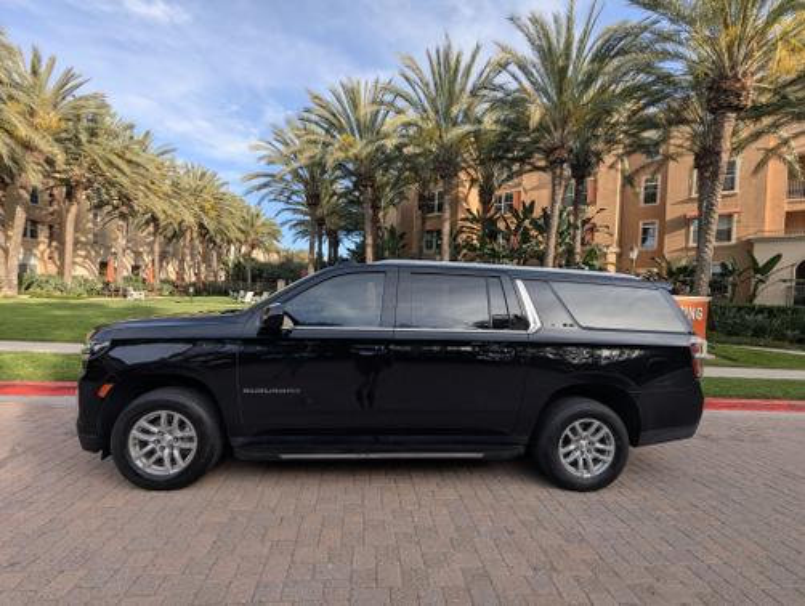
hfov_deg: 94.4
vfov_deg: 78.2
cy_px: 303
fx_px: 373
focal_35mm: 16
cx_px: 402
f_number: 2.2
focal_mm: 2.35
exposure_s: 1/877
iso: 52
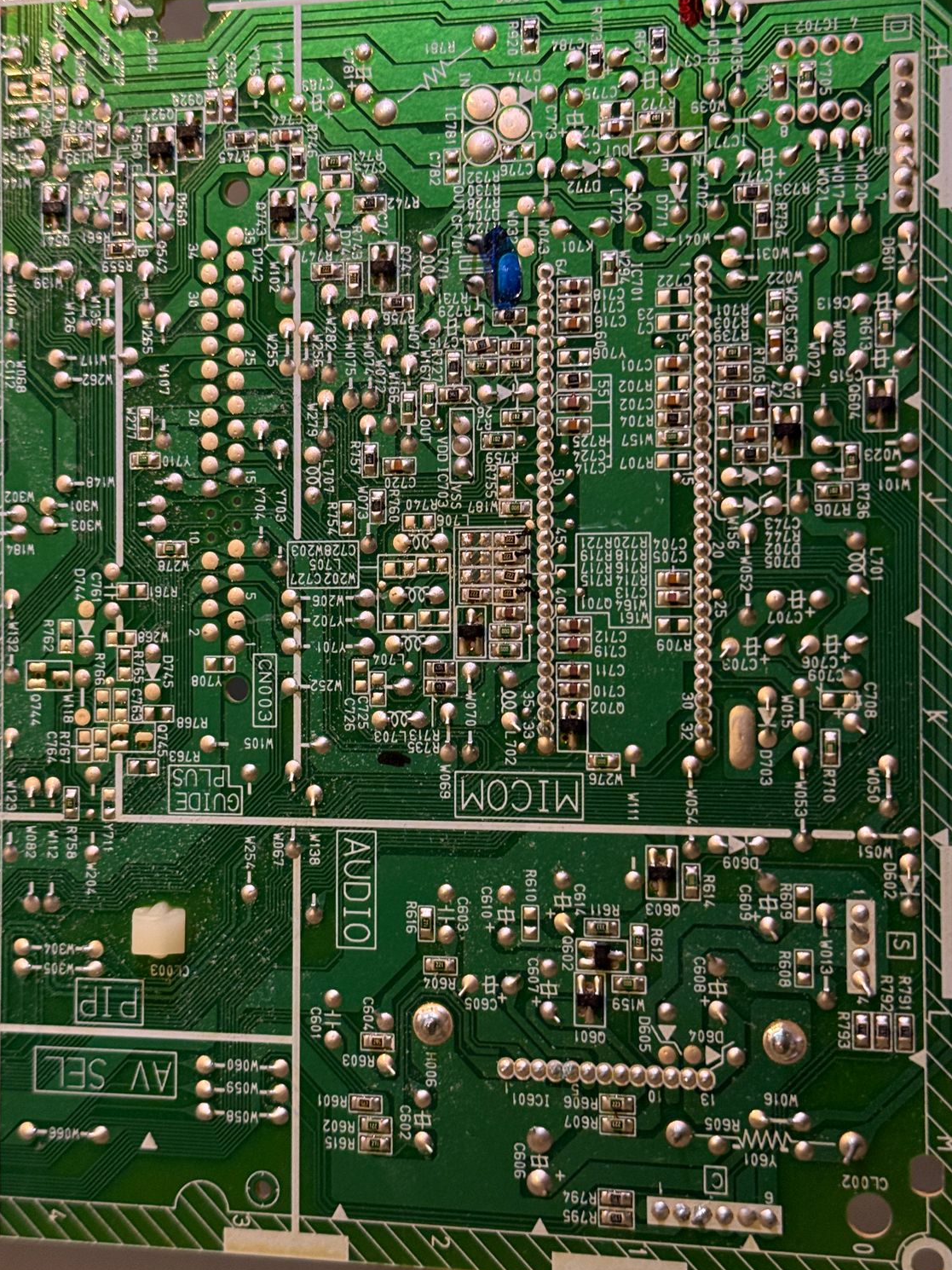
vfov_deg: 34.9
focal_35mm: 55
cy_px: 588
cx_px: 462
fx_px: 2017
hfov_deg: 26.6
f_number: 1.78
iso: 200
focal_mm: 6.76
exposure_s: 1/40
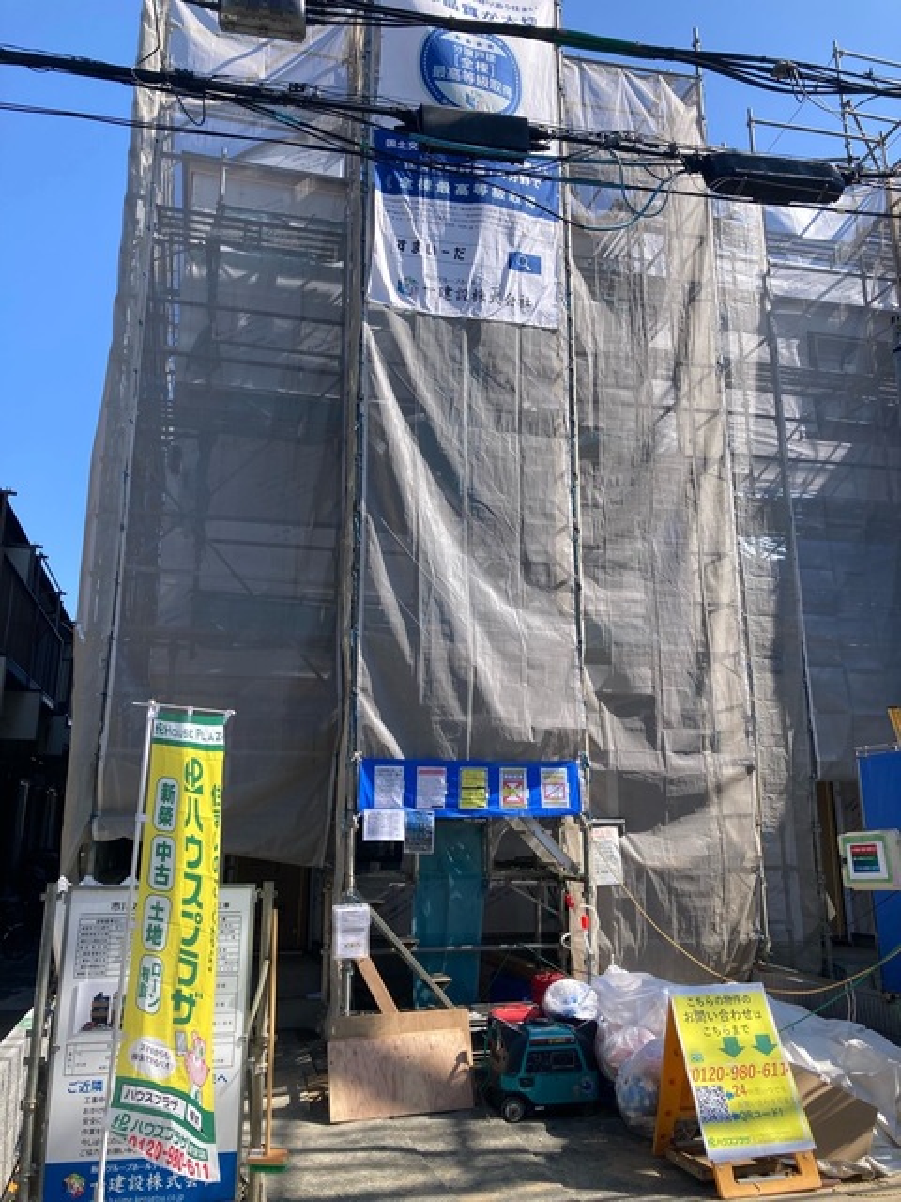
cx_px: 450
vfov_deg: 63.4
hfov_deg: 49.7
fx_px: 972
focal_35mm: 28
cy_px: 601
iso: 20
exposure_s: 1/1279
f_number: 1.8
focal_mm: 3.99
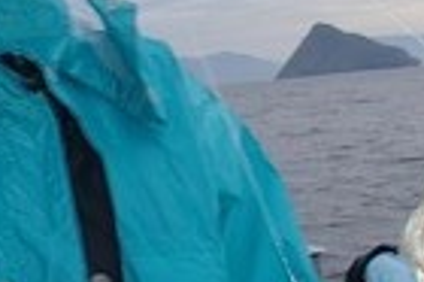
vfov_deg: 13.6
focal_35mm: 100
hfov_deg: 20.2
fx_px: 1176
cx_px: 88
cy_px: 212
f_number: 3.9
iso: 200
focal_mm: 5
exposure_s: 1/30
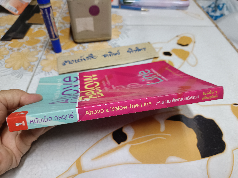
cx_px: 119
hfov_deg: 71.6
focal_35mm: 24
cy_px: 89
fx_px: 165
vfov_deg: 56.8
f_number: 1.7
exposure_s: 1/25
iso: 982
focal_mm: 5.31
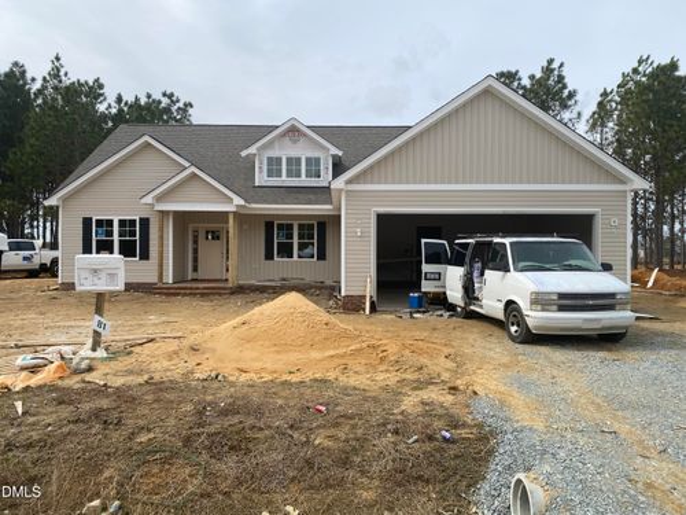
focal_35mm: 26
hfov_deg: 67.3
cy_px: 258
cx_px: 343
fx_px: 515
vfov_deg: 53.1
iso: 32
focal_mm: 4.25
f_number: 1.8
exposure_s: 1/3300
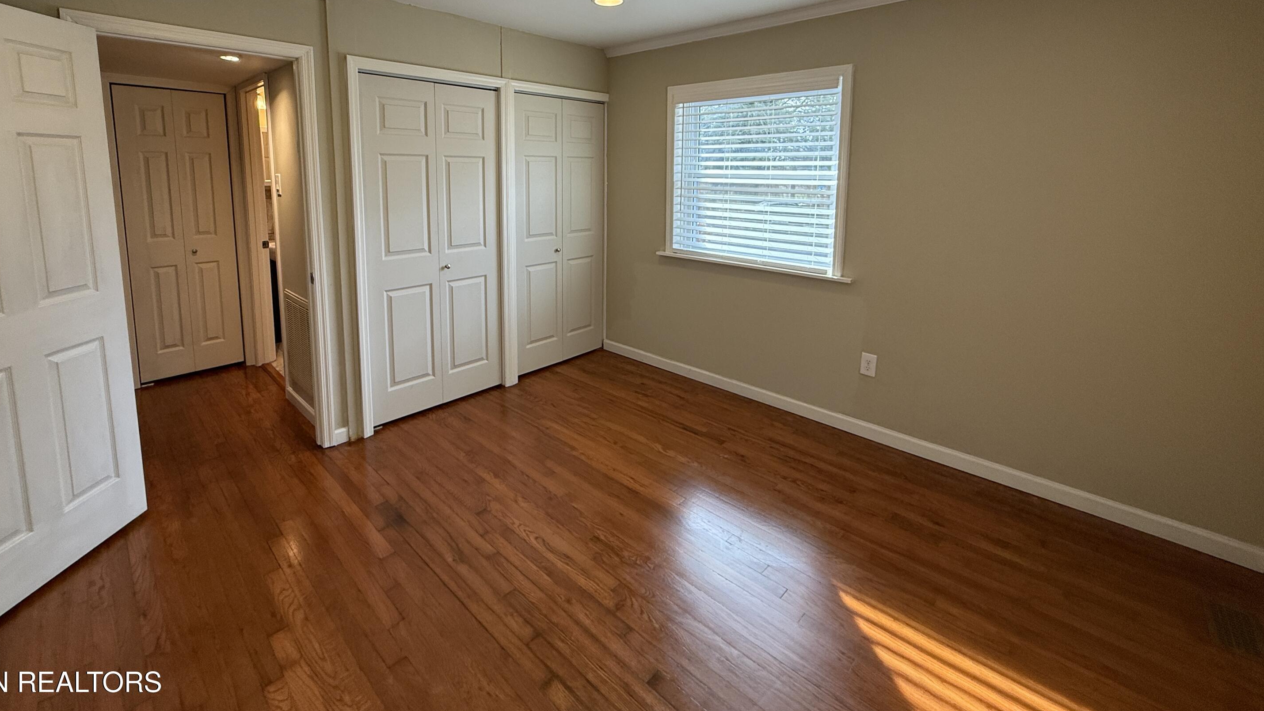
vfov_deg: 65.1
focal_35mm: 16
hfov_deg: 99.3
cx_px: 614
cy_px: 231
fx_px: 536
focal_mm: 2.22
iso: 100
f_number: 2.2
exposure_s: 1/99
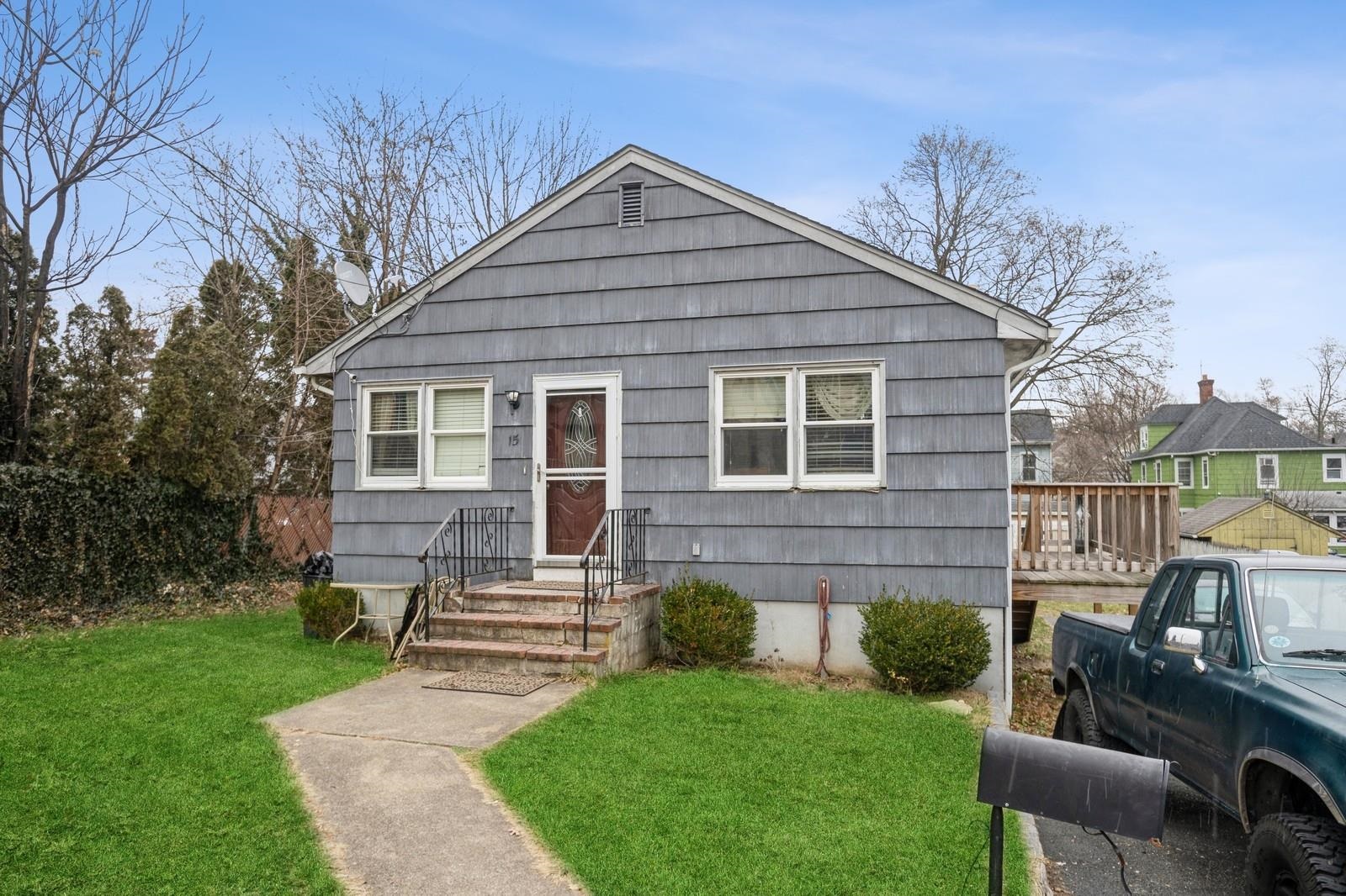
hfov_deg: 76.1
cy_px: 448
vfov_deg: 55.1
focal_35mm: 23
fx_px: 860
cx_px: 673
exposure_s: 1/25
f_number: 8
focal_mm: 23
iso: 320
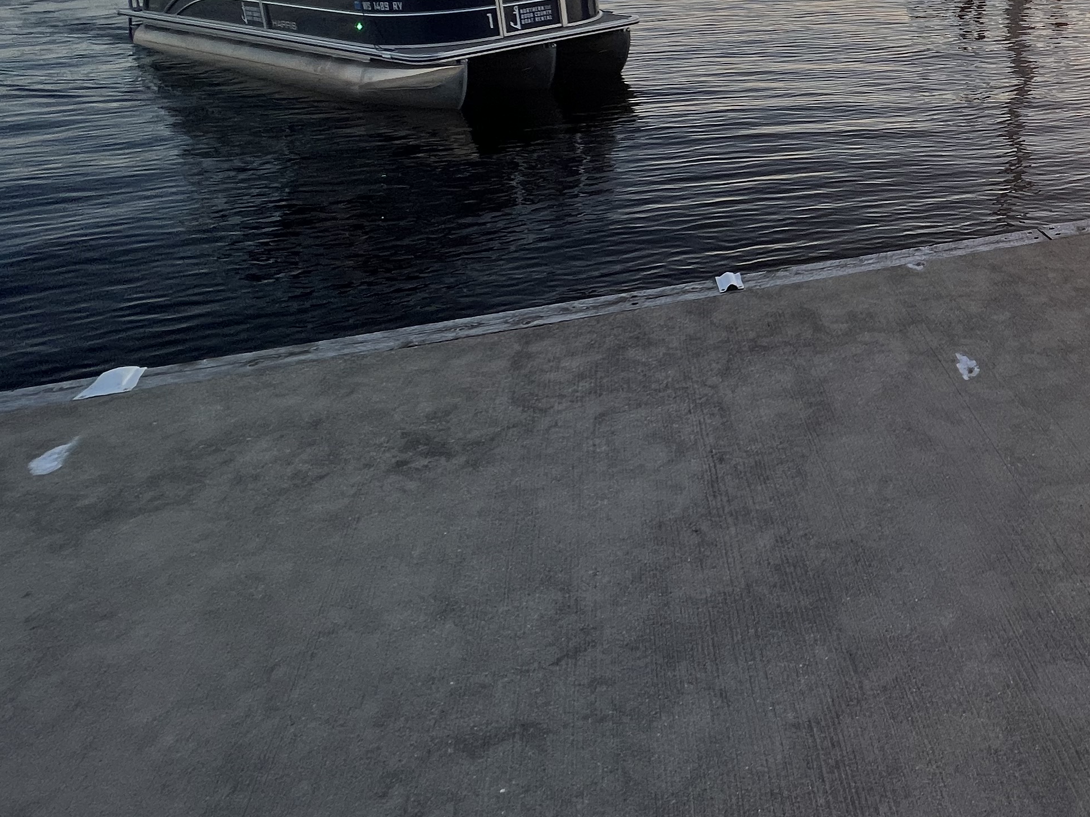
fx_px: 850
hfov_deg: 55.5
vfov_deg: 45.6
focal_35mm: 27
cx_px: 1004
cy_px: 56
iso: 32
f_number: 1.8
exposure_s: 1/216
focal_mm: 1.57
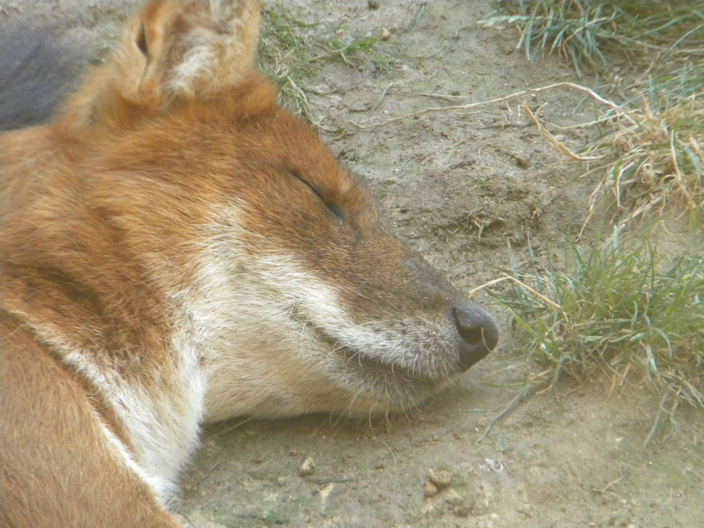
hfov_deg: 8.8
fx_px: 4596
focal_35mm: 226
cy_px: 264
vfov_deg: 6.6
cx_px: 352
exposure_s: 1/140
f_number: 5.4
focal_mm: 41
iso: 525
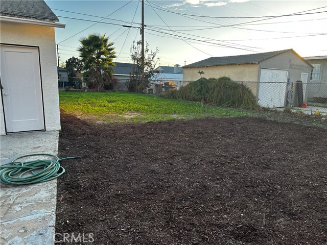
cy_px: 122
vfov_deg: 56.8
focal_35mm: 24
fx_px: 227
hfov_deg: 71.6
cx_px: 164
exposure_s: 1/389
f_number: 1.78
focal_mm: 6.86
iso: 80
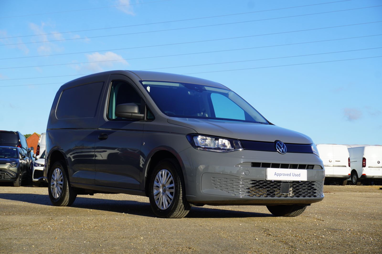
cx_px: 191
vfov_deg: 21.5
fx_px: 668
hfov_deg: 31.9
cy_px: 127
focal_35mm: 63
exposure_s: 1/100
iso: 100
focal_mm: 42
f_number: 8
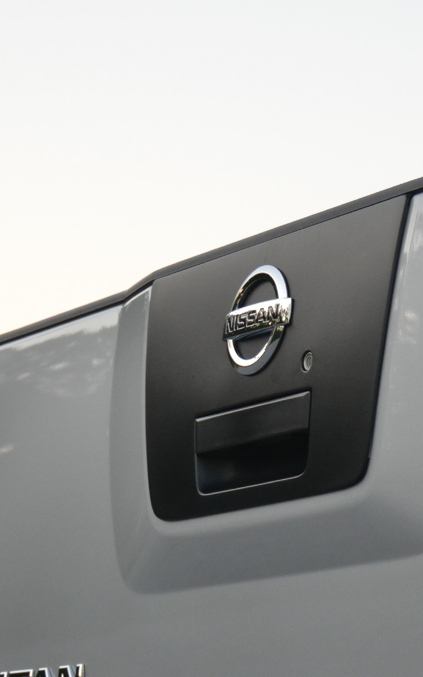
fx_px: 2694
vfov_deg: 14.3
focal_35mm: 146
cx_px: 400
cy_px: 410
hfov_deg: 8.9
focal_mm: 52
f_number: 4.8
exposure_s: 1/500
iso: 800
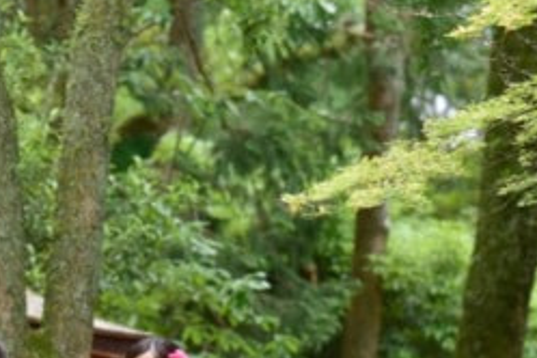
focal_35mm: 587
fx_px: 8755
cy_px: 297
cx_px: 345
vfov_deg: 2.3
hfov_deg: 3.5
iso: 1000
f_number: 4
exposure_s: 1/1250
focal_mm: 200
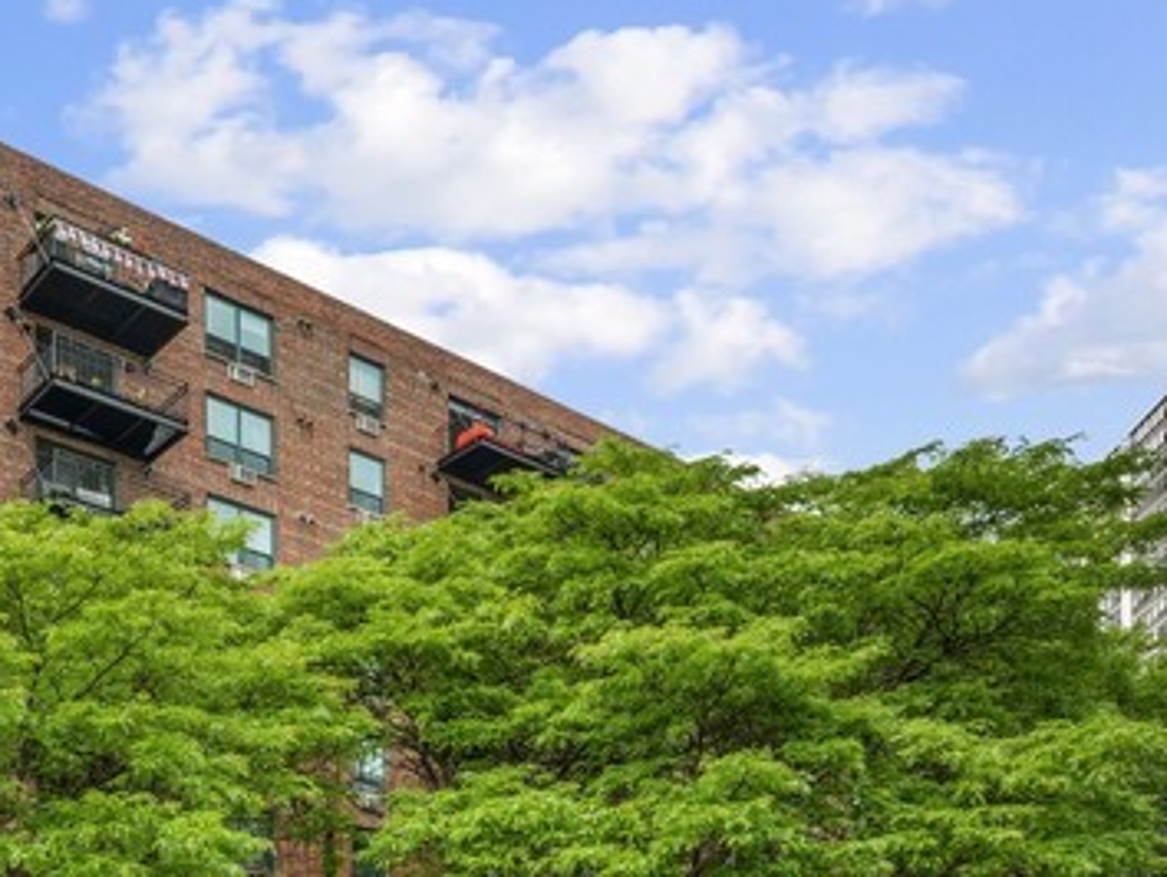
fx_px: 1143
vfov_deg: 40.6
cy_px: 676
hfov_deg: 50.1
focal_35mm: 34
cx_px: 198
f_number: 11
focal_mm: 19.5
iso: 100
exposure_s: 1/30
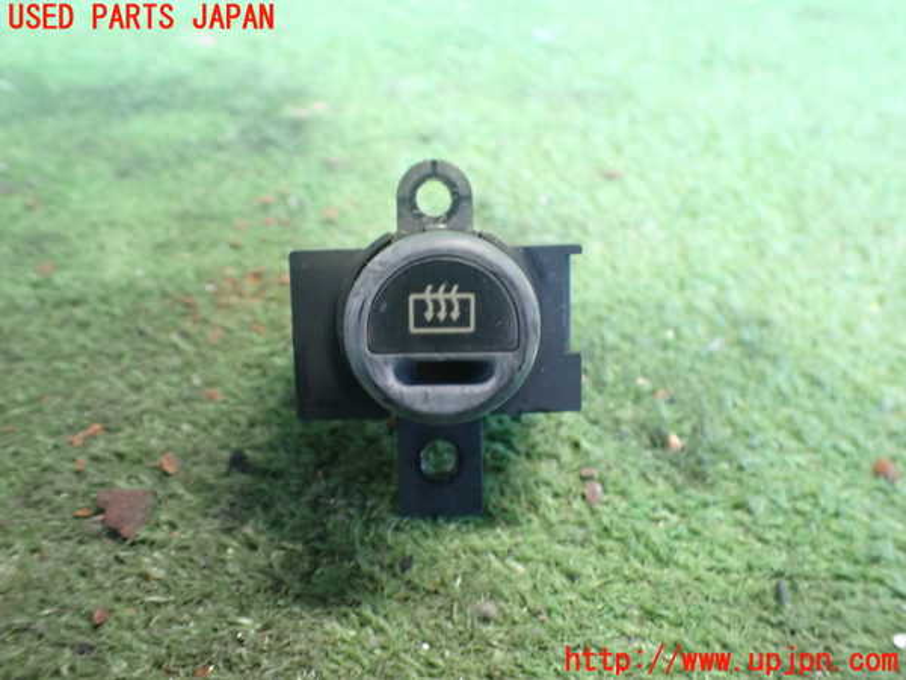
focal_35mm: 30
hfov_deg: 60.0
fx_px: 785
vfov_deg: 46.8
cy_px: 340
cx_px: 453
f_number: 2.3
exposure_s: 1/30
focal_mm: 5.4
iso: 1000
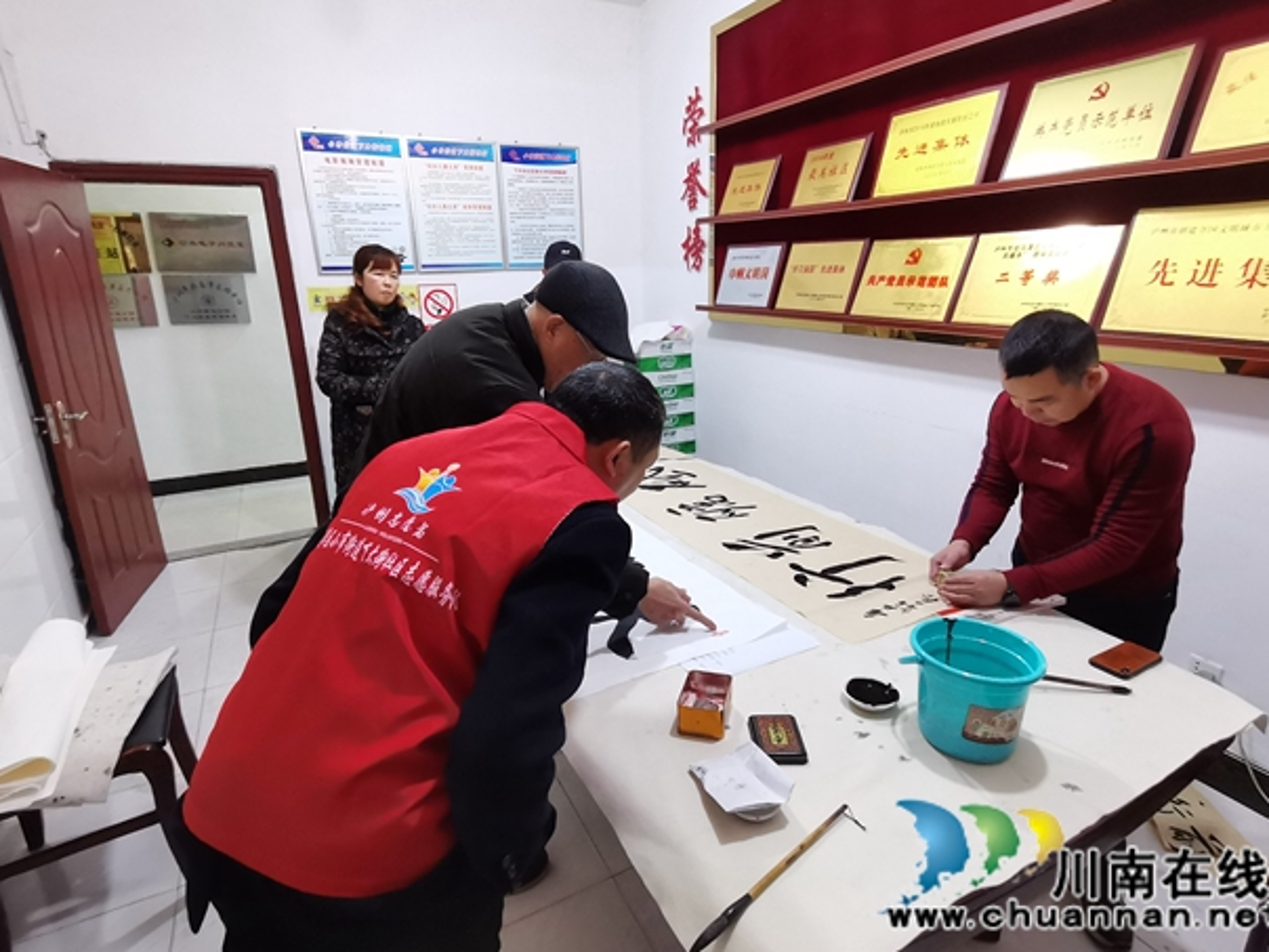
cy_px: 471
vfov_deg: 71.6
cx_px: 639
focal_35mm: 18
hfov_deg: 87.8
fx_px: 660
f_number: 2.4
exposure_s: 1/33.3
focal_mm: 1.78
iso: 320
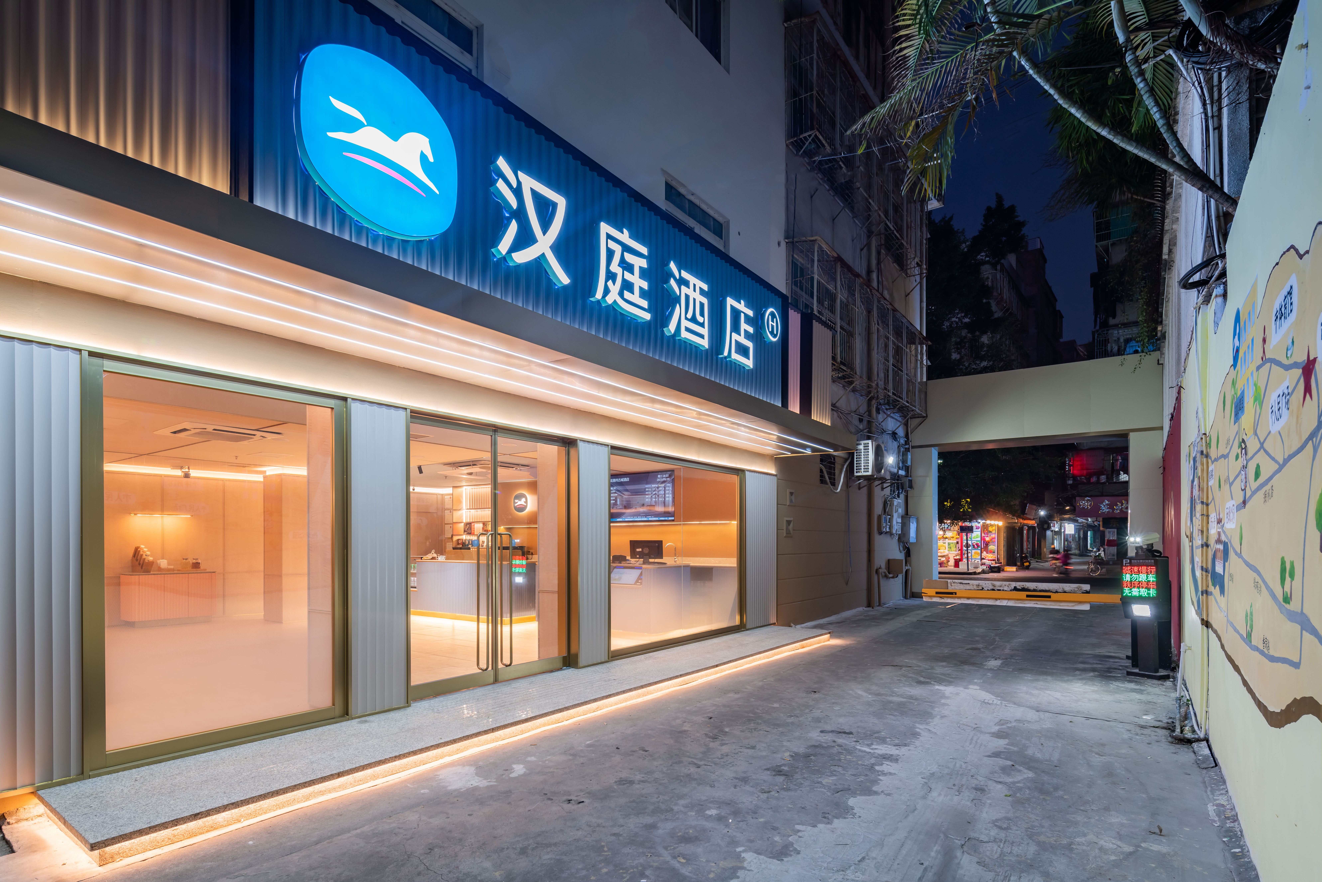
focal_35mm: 17
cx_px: 661
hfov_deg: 93.3
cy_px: 441
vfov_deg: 70.5
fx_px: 624
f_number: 8
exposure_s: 1/3
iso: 100
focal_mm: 17
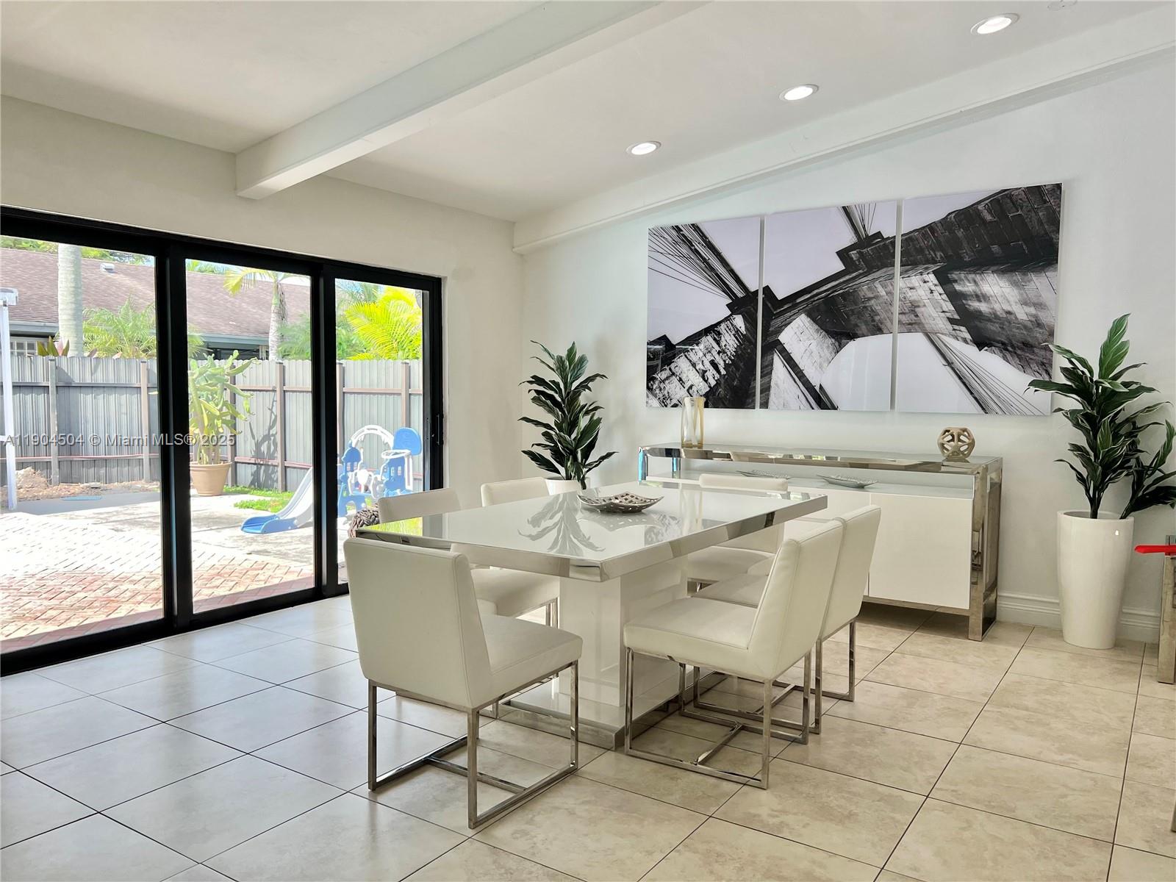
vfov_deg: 53.1
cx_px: 588
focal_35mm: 26
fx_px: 883
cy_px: 441
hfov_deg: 67.3
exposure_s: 1/254
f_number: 1.5
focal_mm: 5.7
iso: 40
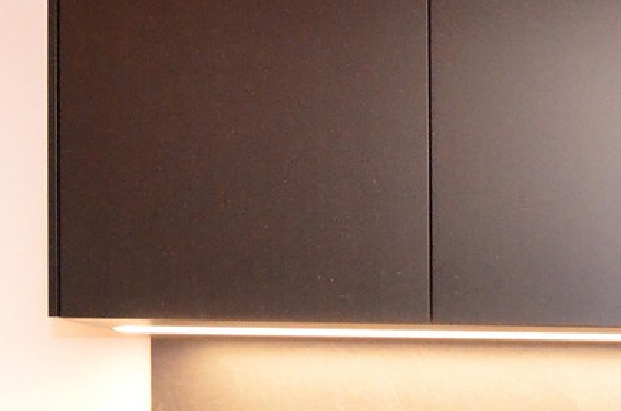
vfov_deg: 17.6
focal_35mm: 73
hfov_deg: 23.7
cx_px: 852
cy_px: 495
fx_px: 1261
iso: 3200
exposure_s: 1/60
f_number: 4
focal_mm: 11
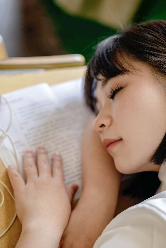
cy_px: 133
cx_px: 92
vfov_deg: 27.7
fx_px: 505
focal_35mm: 73
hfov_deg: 18.7
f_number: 1.8
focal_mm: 50
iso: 100
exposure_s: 1/60
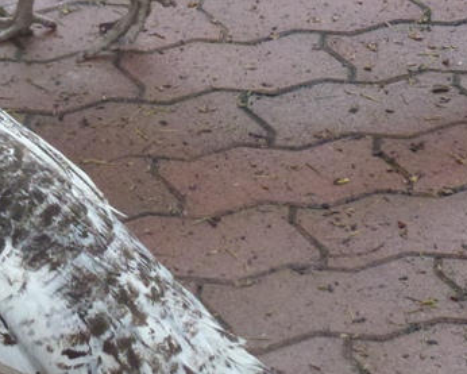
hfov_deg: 10.9
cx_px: -12
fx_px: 2433
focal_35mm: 176
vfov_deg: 8.7
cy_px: -88
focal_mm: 10.9
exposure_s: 1/160
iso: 400
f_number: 4.5
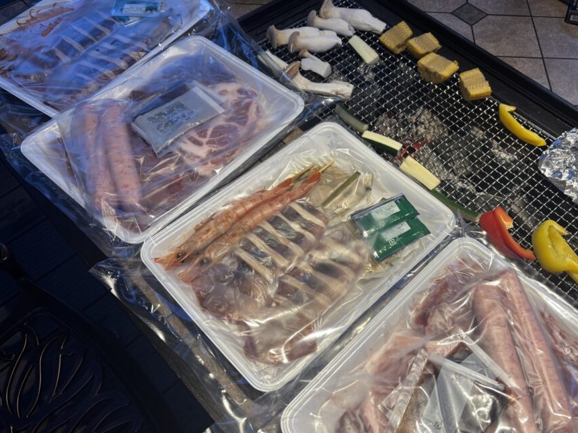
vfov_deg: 45.4
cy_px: 237
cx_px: 336
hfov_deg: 58.1
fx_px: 518
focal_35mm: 31
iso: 100
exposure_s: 1/100
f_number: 1.6
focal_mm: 5.96
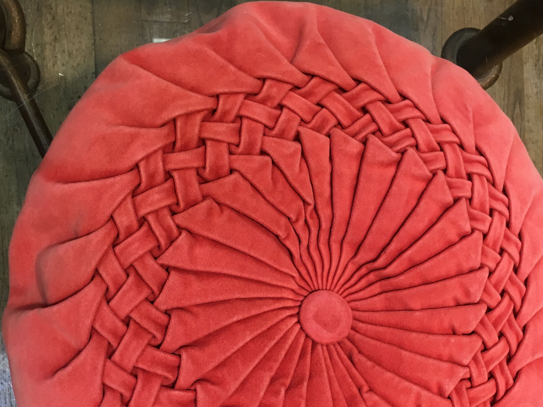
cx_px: 322
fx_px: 706
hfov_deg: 41.9
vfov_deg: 31.6
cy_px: 307
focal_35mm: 45
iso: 80
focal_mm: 4.15
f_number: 2.2
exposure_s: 1/33
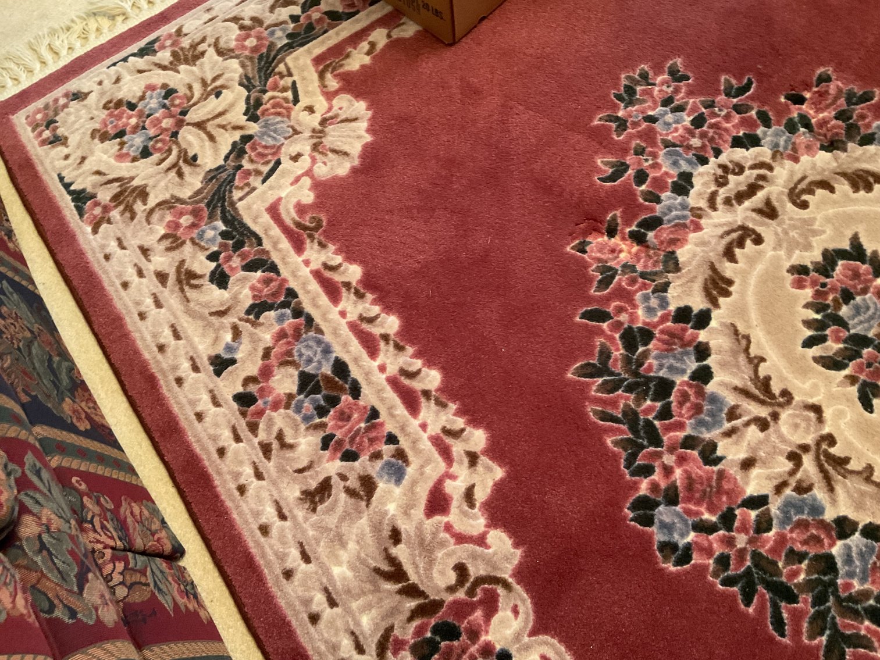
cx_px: 440
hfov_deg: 61.7
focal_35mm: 29
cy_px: 330
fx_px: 737
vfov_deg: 48.2
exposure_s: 1/40
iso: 320
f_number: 1.8
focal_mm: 3
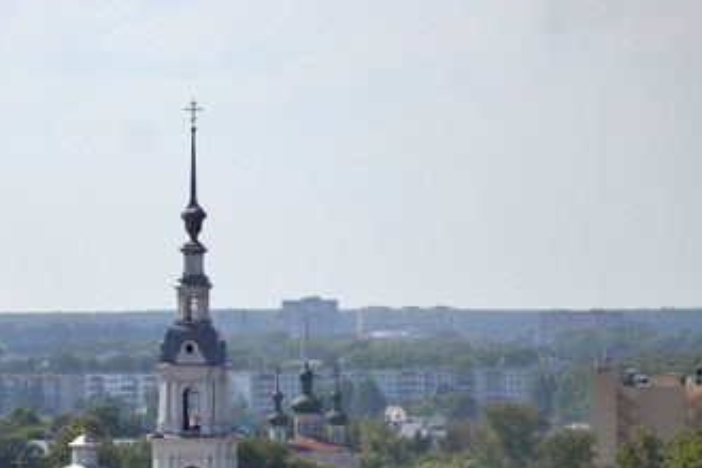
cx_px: 65
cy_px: 445
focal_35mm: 374
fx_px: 7292
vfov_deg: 3.7
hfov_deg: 5.5
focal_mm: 122
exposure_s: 1/2000
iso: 400
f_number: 7.1
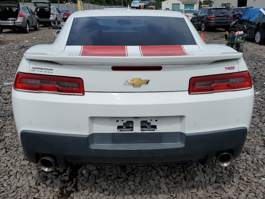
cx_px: 132
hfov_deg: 51.4
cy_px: 92
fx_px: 276
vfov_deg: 39.6
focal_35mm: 36
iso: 50
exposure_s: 1/10000
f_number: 1.5
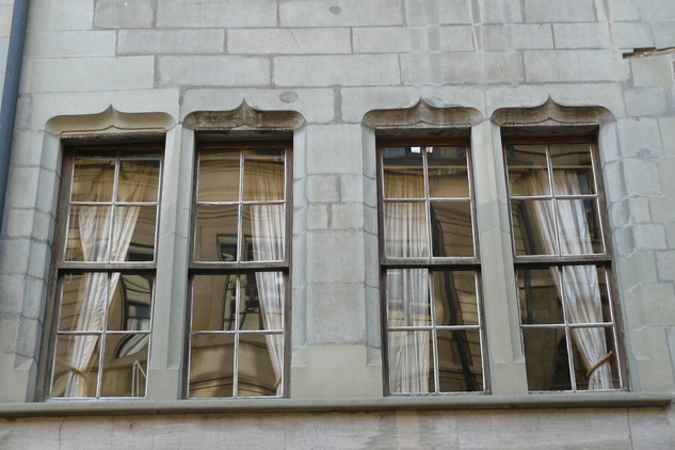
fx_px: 1162
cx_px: 338
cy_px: 239
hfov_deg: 32.4
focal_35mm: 62
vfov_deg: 21.9
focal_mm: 9.8
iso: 100
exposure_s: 1/80
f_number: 3.2
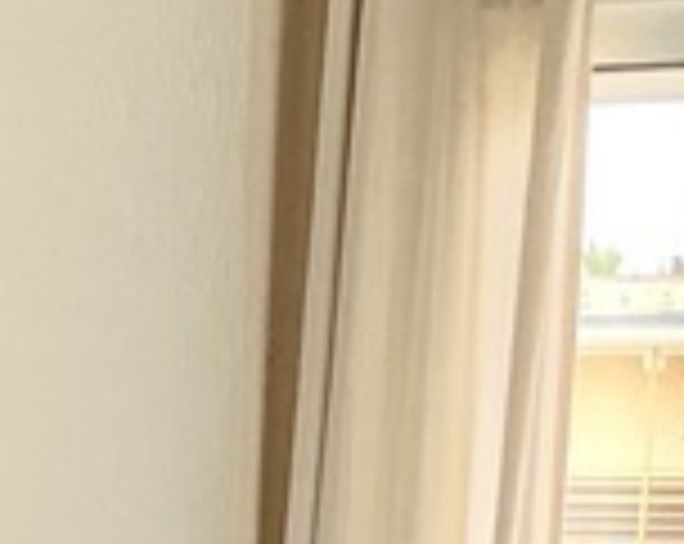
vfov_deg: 7.5
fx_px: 3859
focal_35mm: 191
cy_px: 1304
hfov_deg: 9.9
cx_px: -266
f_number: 1.8
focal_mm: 3
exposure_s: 1/160
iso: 16
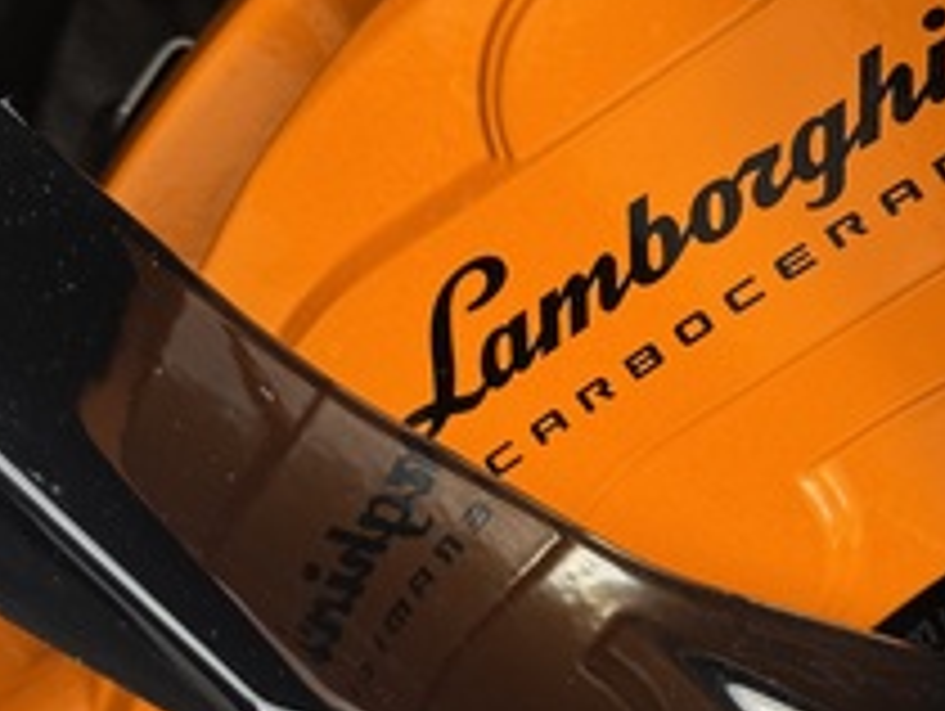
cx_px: 783
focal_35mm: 96
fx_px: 2624
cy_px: 250
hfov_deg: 20.1
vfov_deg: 15.4
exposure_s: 1/1011
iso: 64
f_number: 1.78
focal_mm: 6.76
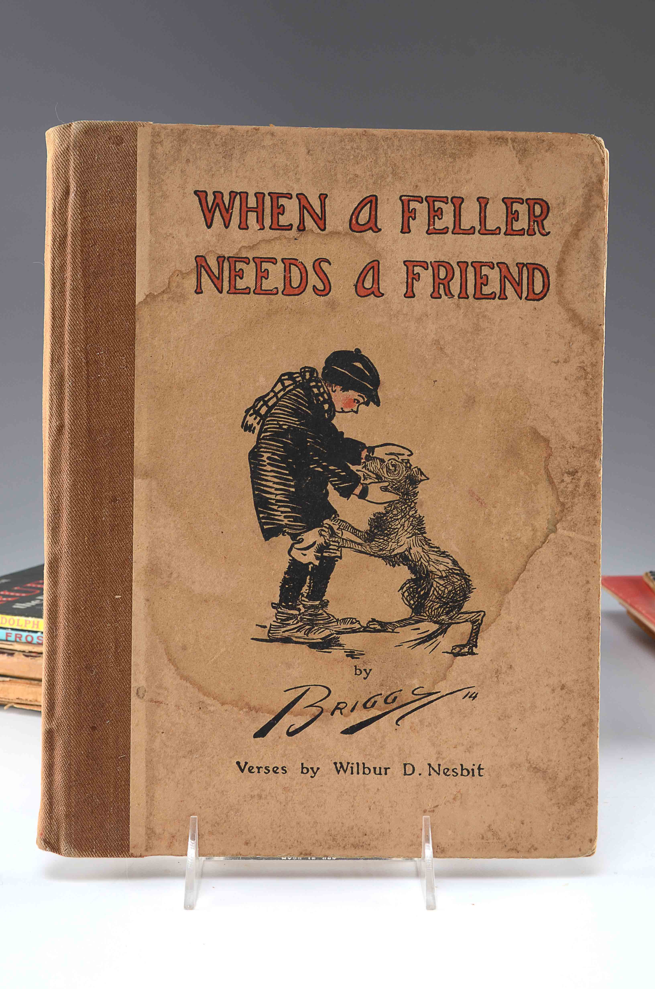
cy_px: 494
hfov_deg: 26.4
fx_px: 1398
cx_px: 328
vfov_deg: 39.0
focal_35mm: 51
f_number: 10
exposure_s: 1/80
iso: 100
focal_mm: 34
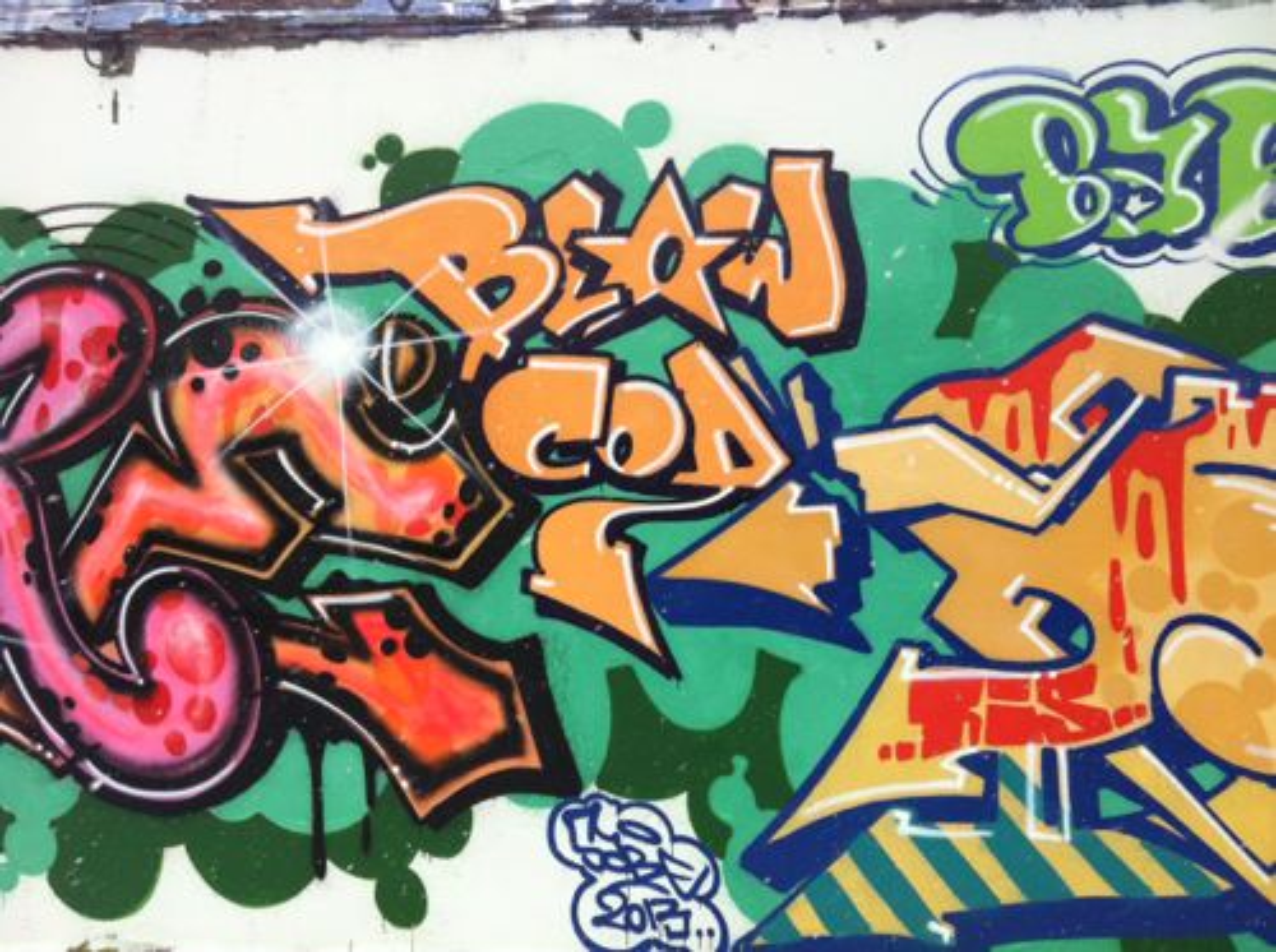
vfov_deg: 40.6
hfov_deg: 52.7
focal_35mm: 35
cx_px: 638
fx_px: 1288
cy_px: 476
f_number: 2.8
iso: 80
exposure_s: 1/539
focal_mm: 3.85
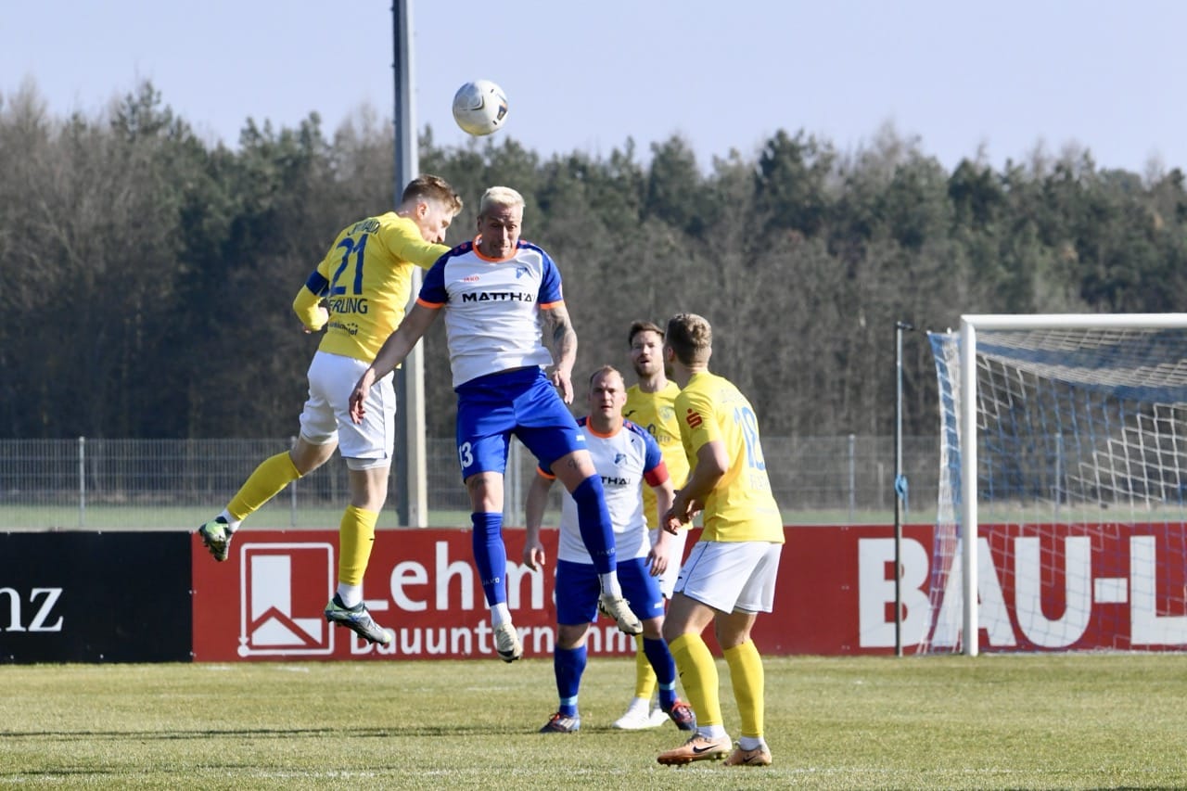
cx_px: 594
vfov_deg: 4.6
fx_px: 9890
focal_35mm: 300
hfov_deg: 6.9
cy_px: 396
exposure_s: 1/1600
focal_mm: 300
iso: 2500
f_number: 13
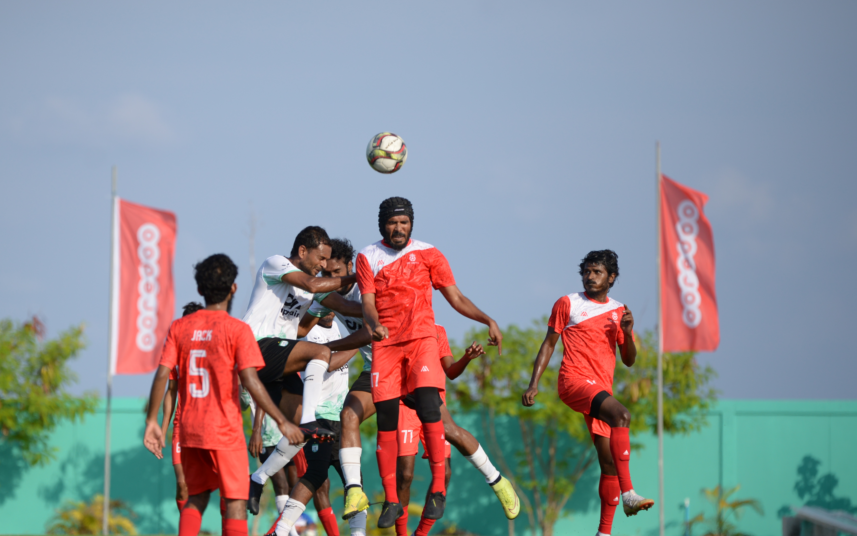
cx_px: 322
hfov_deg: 7.9
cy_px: 339
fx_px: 6166
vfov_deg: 5.0
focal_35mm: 264
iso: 250
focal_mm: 200
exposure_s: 1/4000
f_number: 3.2
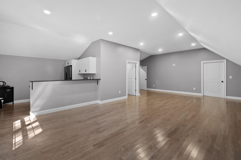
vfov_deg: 73.7
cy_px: 80
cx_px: 120
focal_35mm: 16
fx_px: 107
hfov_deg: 96.7
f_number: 8
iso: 320
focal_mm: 16
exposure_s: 1
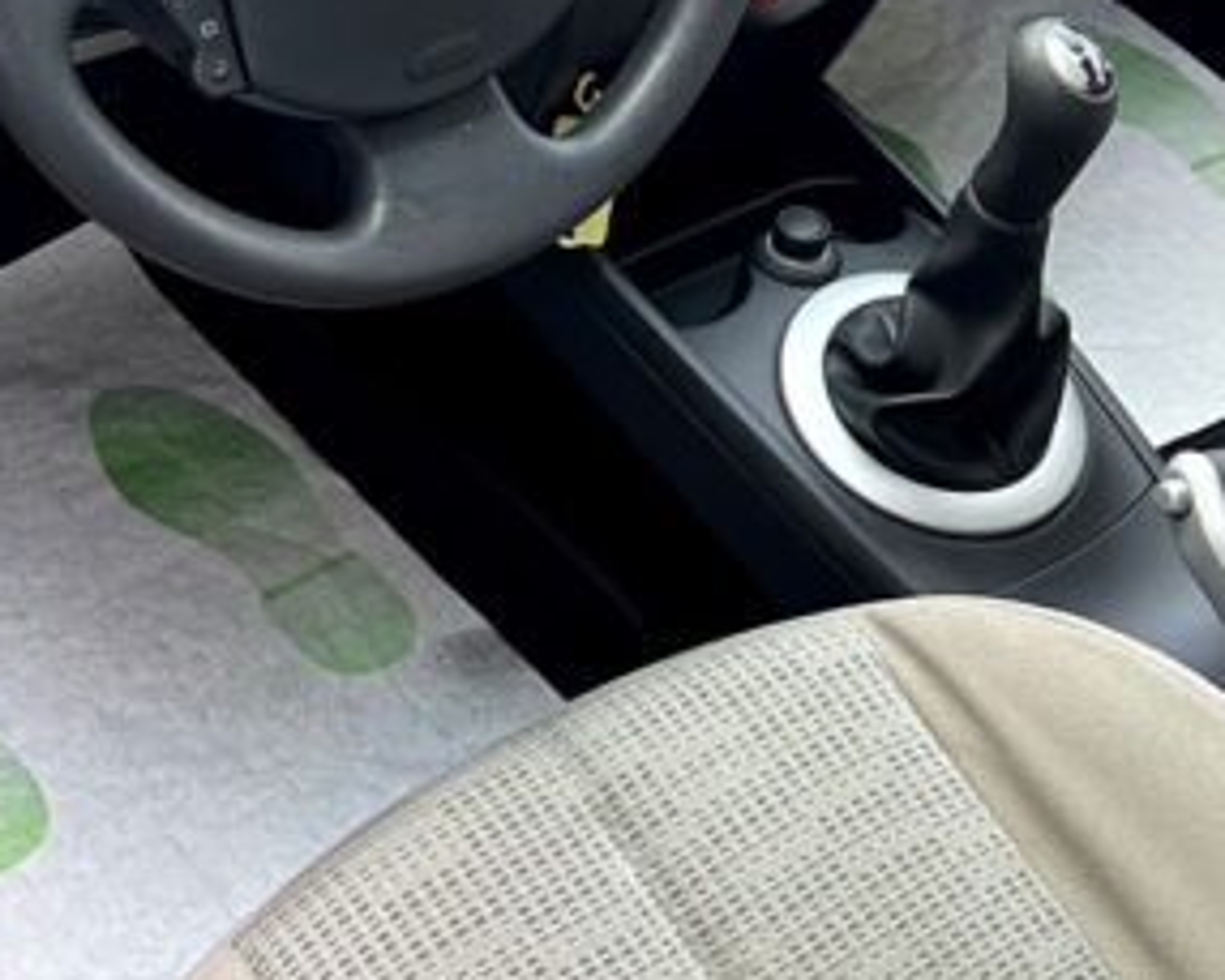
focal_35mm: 71
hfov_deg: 26.2
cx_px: 231
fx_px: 2575
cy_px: 235
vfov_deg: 21.4
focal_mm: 5.7
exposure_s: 1/121
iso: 50
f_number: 1.5
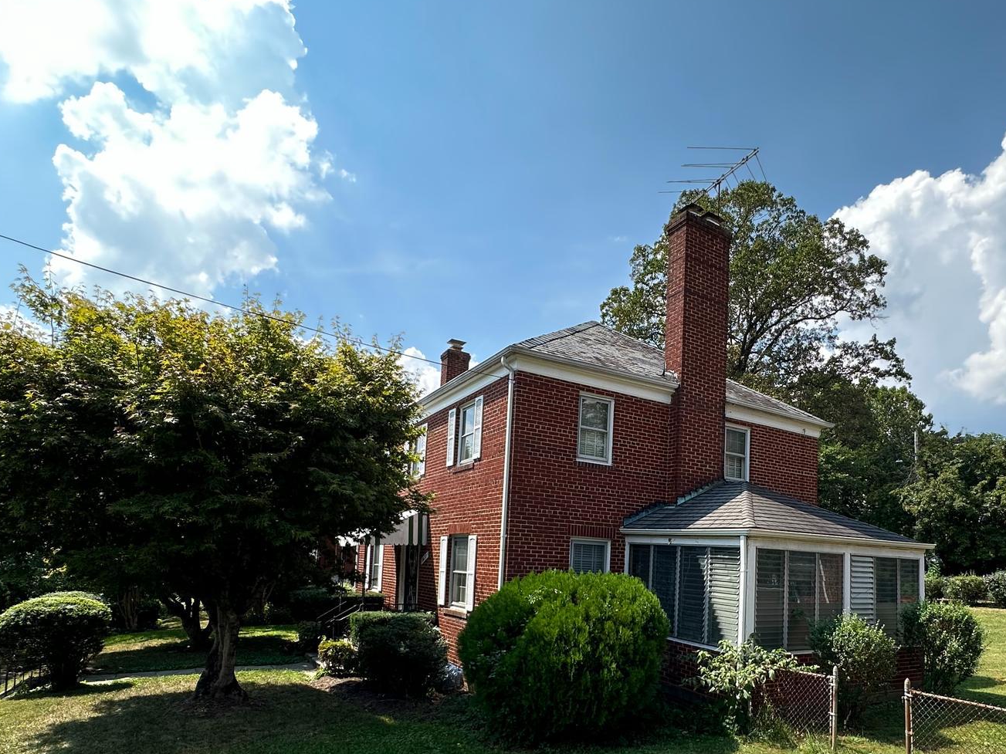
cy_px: 520
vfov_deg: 59.2
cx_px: 594
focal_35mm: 22
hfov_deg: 75.7
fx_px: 639
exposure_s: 1/818
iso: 40
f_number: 2.2
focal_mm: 2.22
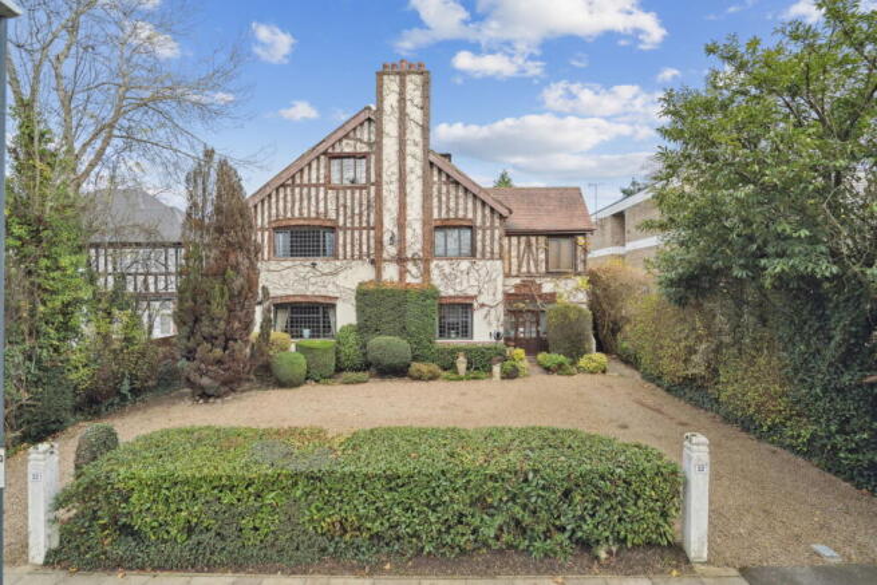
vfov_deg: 73.8
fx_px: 390
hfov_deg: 96.7
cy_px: 292
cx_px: 438
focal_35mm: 16
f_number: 7.1
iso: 640
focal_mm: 16
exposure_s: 1/500
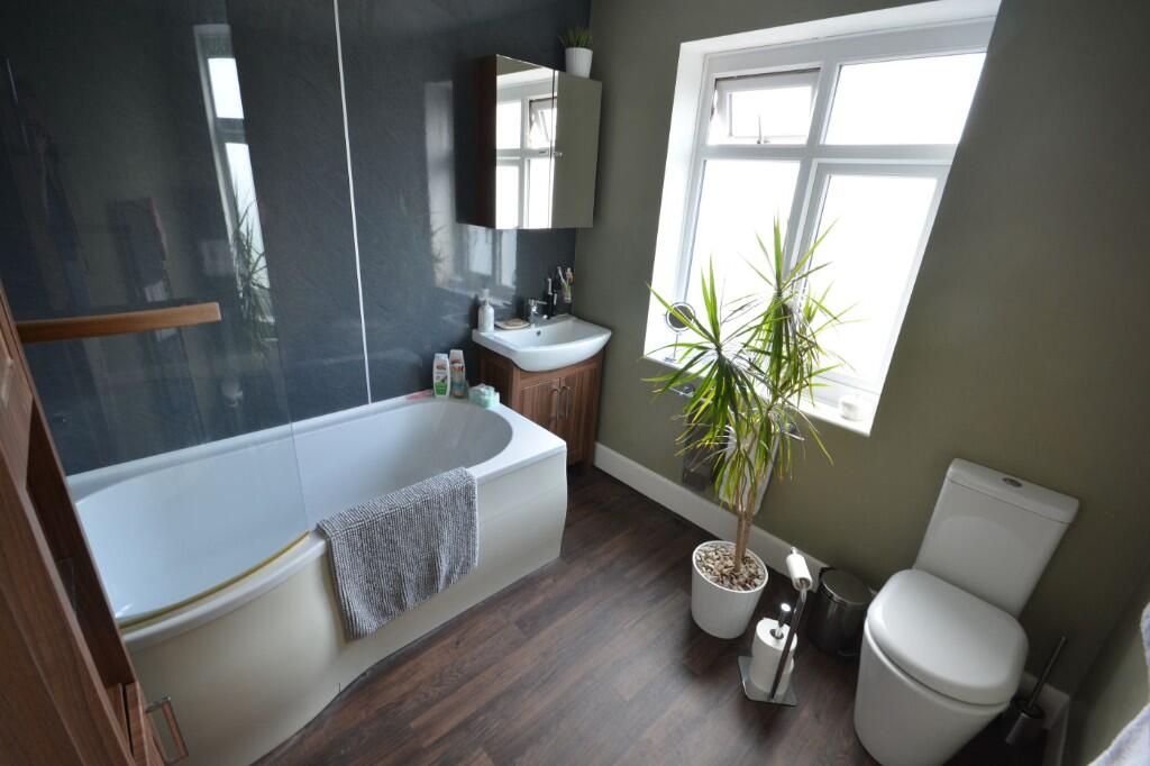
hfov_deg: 100.4
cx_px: 575
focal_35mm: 15
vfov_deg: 77.3
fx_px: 479
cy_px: 383
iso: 400
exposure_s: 1/15
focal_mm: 10
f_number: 8
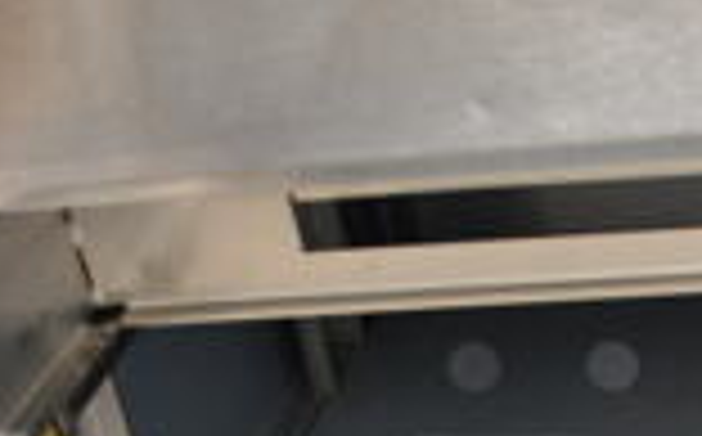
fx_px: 2063
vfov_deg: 11.8
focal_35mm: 108
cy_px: 548
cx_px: 752
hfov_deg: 18.6
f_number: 3.5
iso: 2000
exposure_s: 1/30
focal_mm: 18
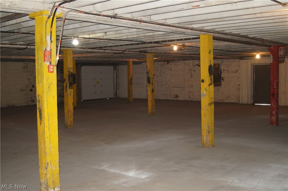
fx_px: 336
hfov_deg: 46.4
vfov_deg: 31.8
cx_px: 144
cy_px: 96
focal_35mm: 42
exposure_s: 1/60
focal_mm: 28
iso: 800
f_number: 3.5
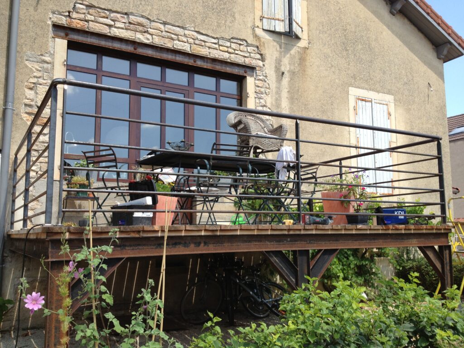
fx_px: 469
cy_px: 174
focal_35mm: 35
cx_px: 232
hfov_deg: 52.6
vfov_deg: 40.7
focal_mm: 4.28
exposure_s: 1/690
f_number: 2.4
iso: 50
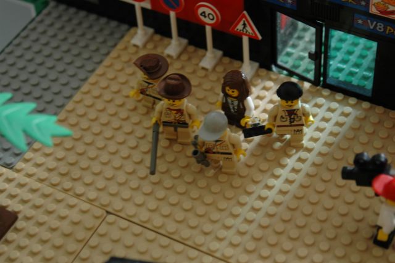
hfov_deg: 26.0
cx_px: 198
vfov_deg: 17.5
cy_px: 132
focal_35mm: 78
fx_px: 855
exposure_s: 1/15
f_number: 4.5
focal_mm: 52
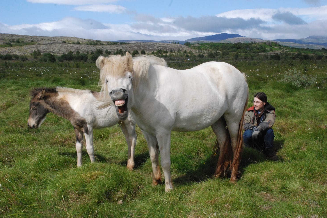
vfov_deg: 25.3
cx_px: 164
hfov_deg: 37.2
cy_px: 107
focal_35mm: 54
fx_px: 486
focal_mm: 35
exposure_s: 1/1000
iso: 1600
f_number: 16
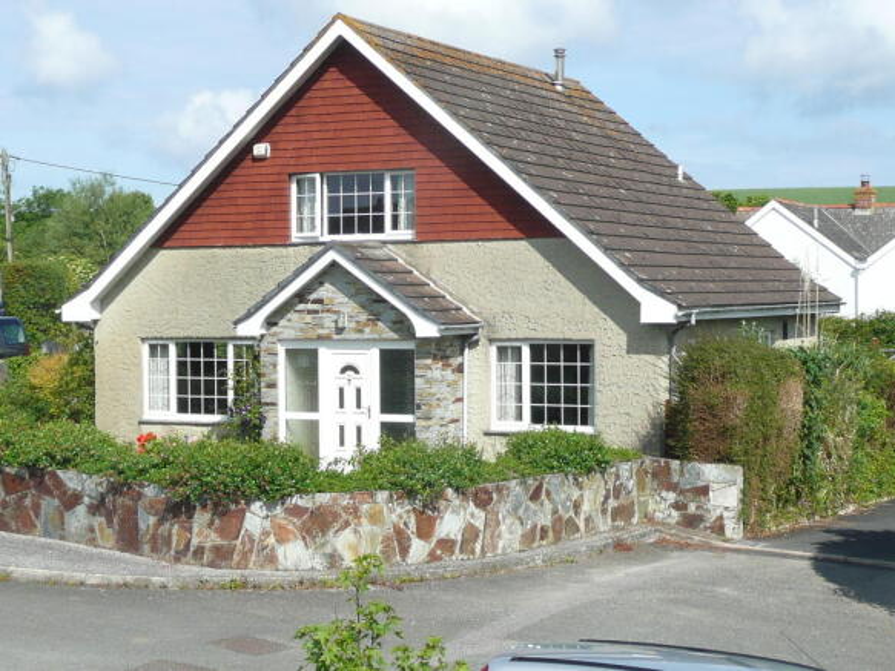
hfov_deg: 30.3
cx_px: 448
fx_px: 1654
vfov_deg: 22.9
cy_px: 336
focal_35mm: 64
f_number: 4
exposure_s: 1/500
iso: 100
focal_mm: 7
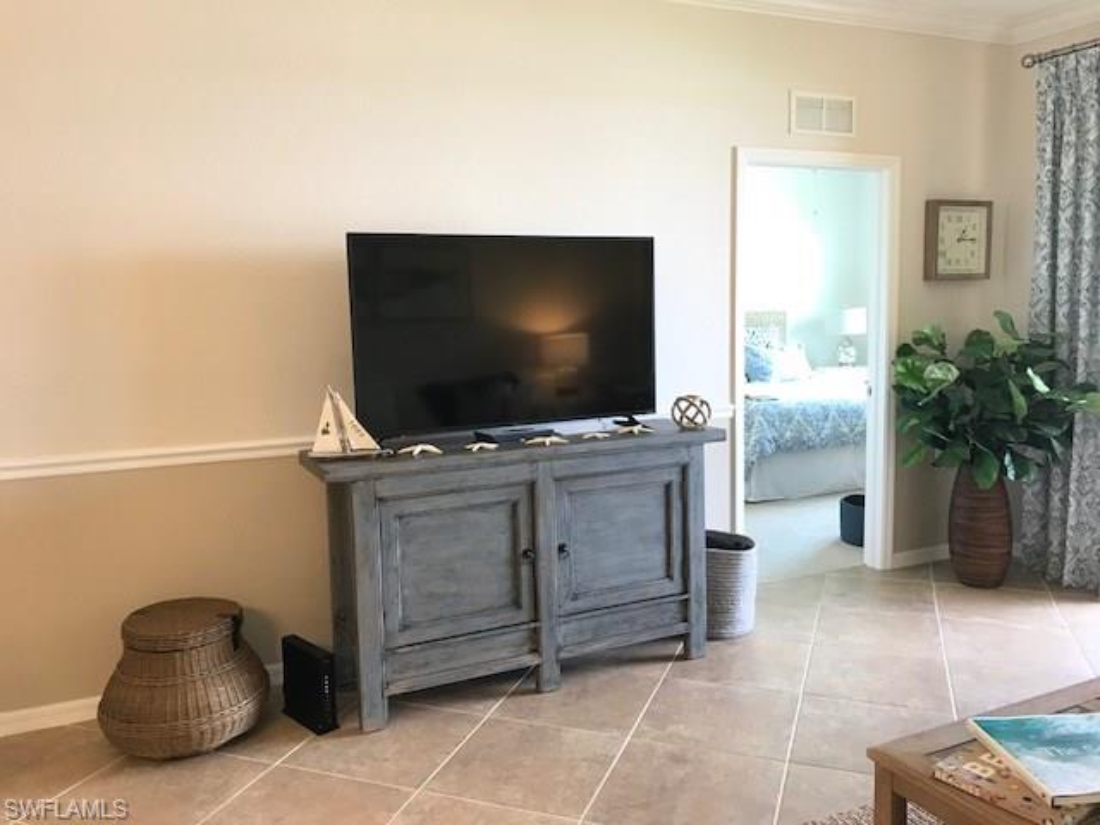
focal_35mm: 28
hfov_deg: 63.4
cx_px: 550
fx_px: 890
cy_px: 412
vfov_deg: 49.7
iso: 40
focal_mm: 3.99
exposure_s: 1/17
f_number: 1.8
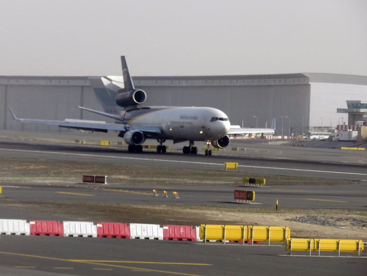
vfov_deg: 4.4
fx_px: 3605
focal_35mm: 340
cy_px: 138
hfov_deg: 5.8
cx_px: 184
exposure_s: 1/400
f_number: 5.5
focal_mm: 60.5
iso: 160
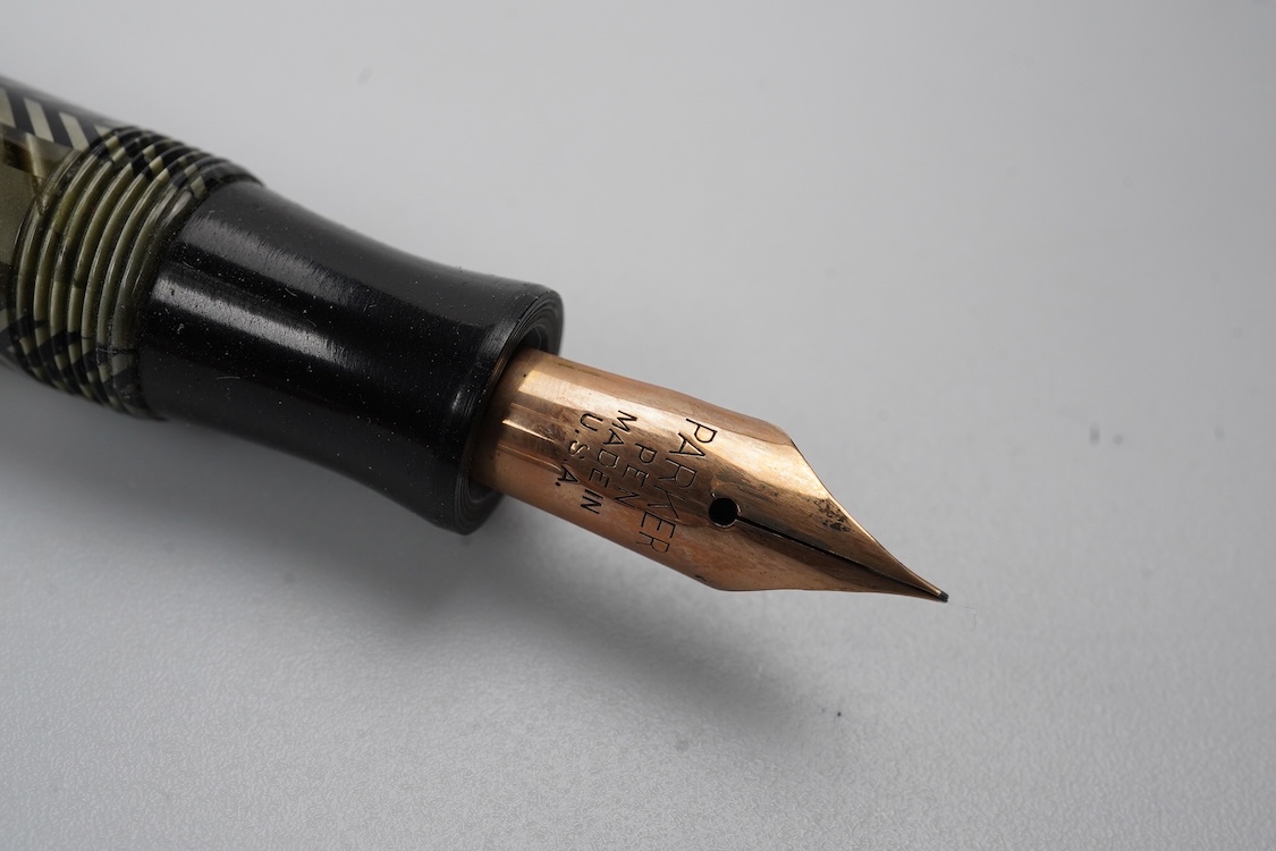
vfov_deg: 29.9
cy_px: 426
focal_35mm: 45
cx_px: 638
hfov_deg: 43.6
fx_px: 1595
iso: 400
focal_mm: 30
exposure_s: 1/100
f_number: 22
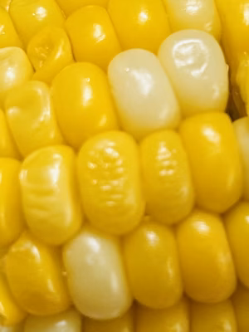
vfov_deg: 67.3
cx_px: 124
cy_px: 166
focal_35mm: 26
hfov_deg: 53.1
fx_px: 249
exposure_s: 1/60
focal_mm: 5.7
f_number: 1.5
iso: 100
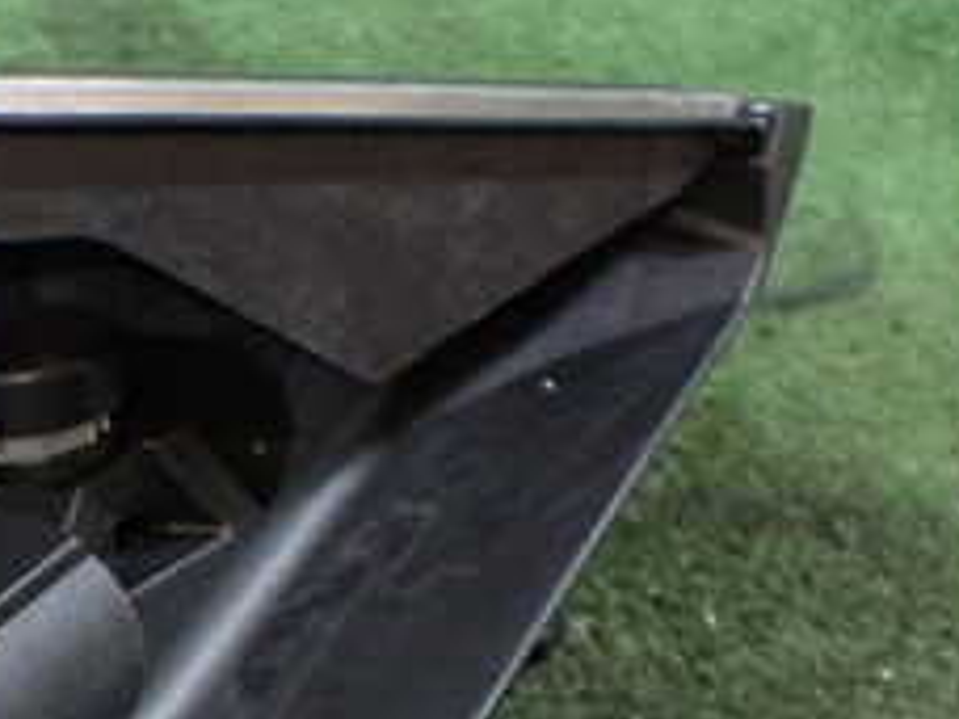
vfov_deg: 18.0
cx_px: -143
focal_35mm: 79
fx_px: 2189
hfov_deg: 23.0
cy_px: 795
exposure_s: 1/100
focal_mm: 5.4
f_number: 2.3
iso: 800
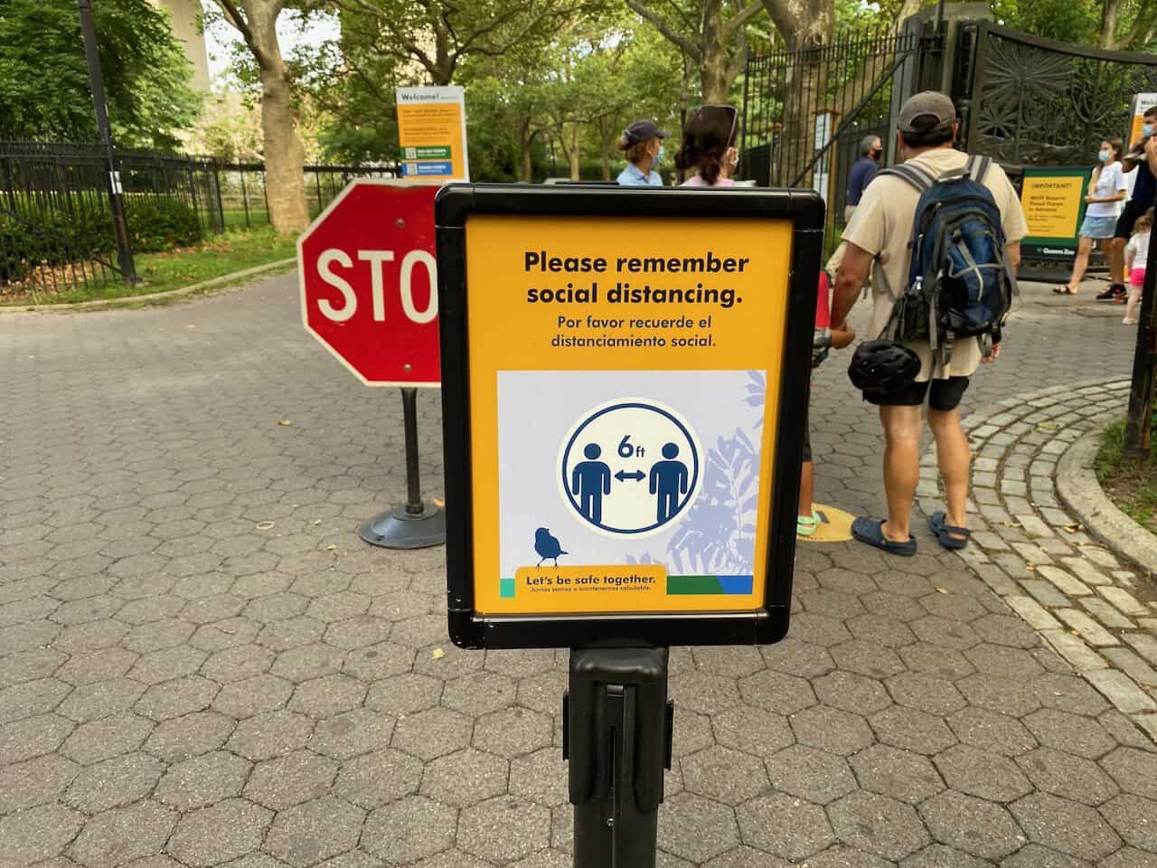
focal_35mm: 26
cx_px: 578
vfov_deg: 53.1
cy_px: 434
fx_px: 869
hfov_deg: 67.3
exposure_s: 1/123
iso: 32
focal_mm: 4.25
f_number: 1.8
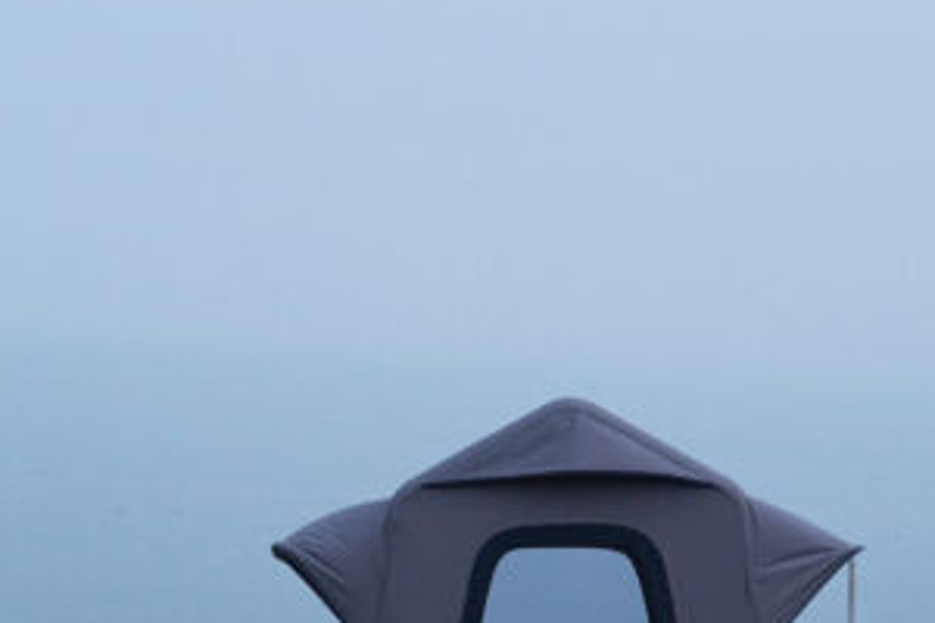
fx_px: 7713
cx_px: 676
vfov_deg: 4.6
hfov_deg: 6.9
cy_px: 667
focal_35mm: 297
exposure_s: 1/200
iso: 1250
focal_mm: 135
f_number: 4.5
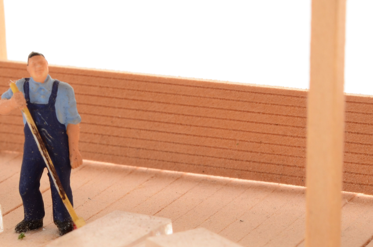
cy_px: 124
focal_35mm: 186
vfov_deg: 7.3
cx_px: 85
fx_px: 1925
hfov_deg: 11.0
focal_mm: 55
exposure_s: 1/160
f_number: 18
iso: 100
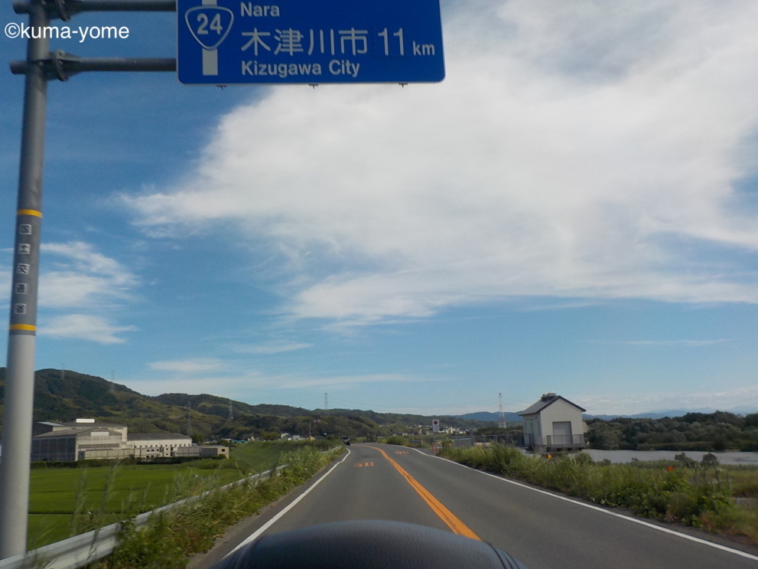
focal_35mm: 31
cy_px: 293
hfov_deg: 58.4
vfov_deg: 45.4
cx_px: 372
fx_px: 679
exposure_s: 1/500
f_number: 6.6
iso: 125
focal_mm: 4.1
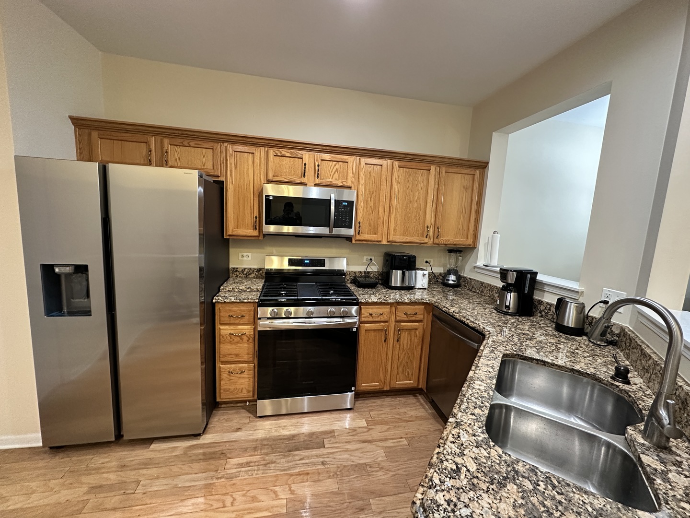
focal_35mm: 14
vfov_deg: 85.7
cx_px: 345
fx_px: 279
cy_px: 259
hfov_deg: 102.1
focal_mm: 2.22
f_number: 2.2
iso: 500
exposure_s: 1/60
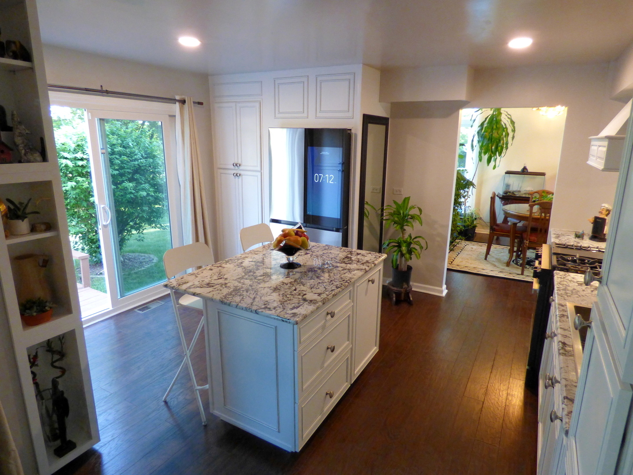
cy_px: 238
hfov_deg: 81.7
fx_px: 366
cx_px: 316
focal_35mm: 20
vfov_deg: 66.0
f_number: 2.8
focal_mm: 3.58
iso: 400
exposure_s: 1/40
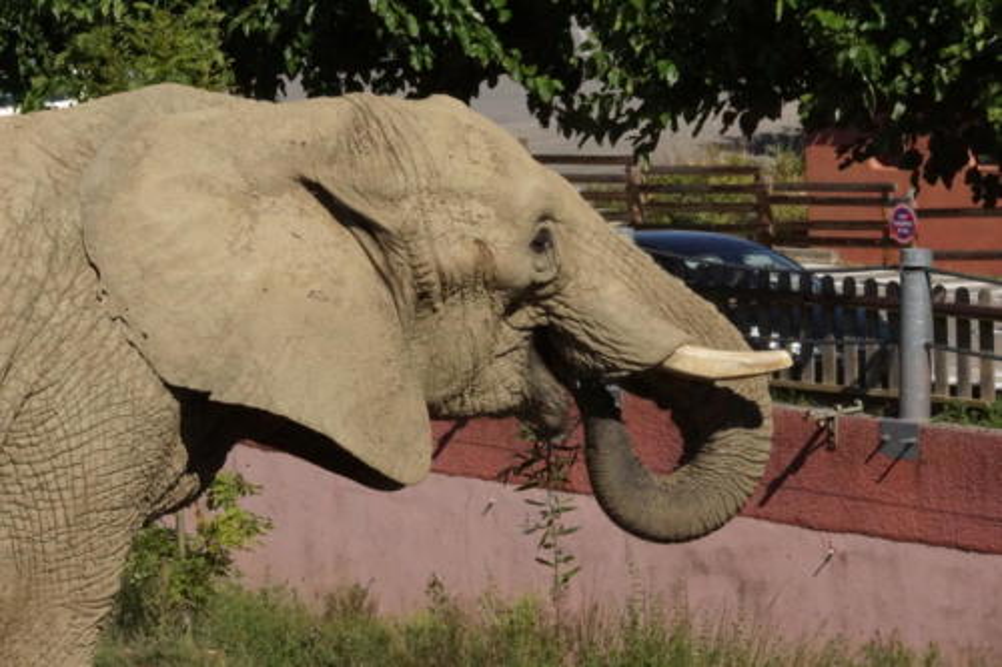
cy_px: 334
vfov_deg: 7.6
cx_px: 501
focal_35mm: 180
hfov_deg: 11.4
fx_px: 5008
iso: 6400
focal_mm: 120
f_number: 20
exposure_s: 1/2500
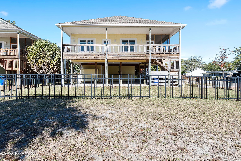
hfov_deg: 81.2
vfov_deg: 59.5
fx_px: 141
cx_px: 120
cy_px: 80
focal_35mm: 21
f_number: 5.6
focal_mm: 14
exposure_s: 1/125
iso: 100
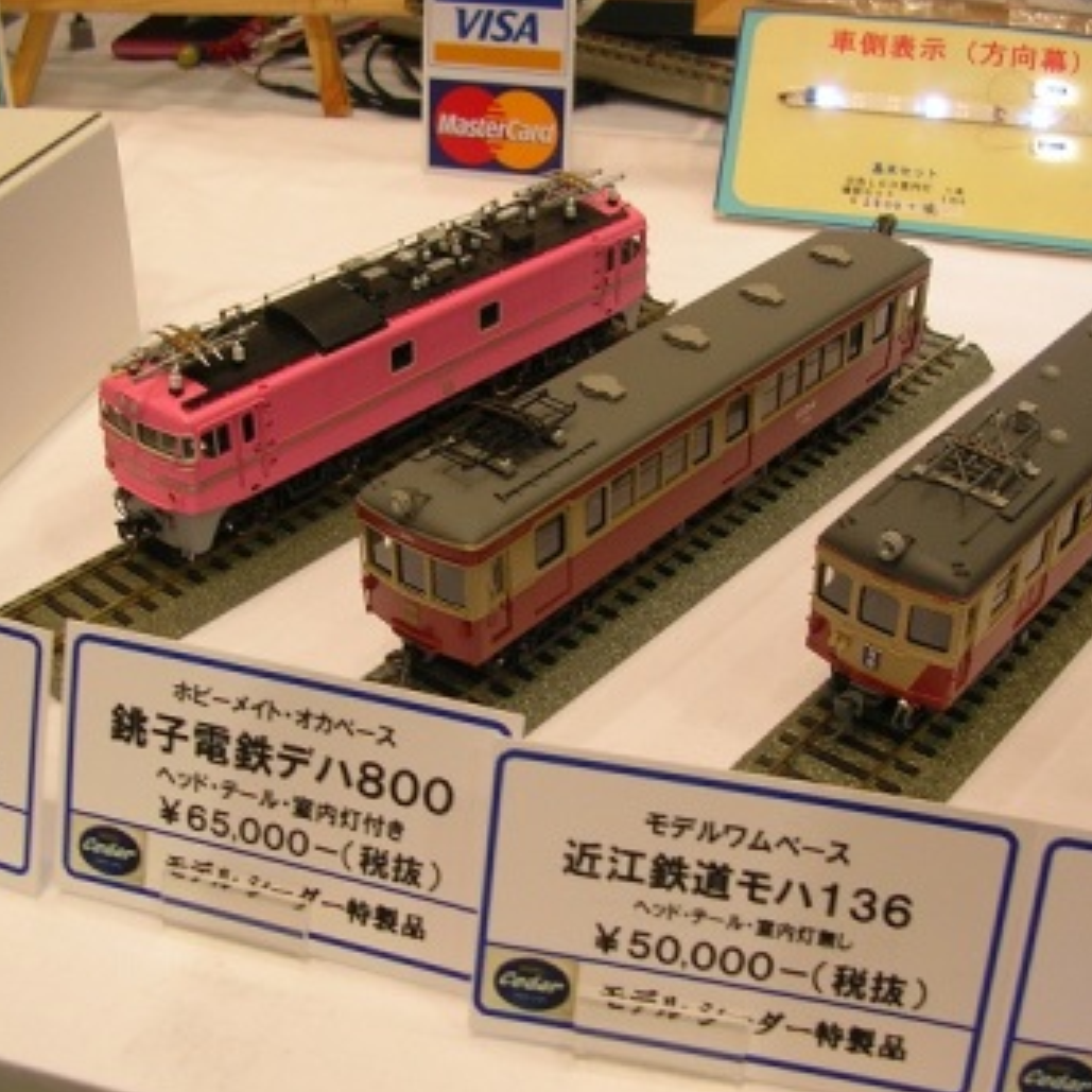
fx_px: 1606
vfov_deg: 37.5
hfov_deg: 37.5
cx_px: 576
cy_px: 579
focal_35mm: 45
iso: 50
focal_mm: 5.8
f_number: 2.8
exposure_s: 1/23.3
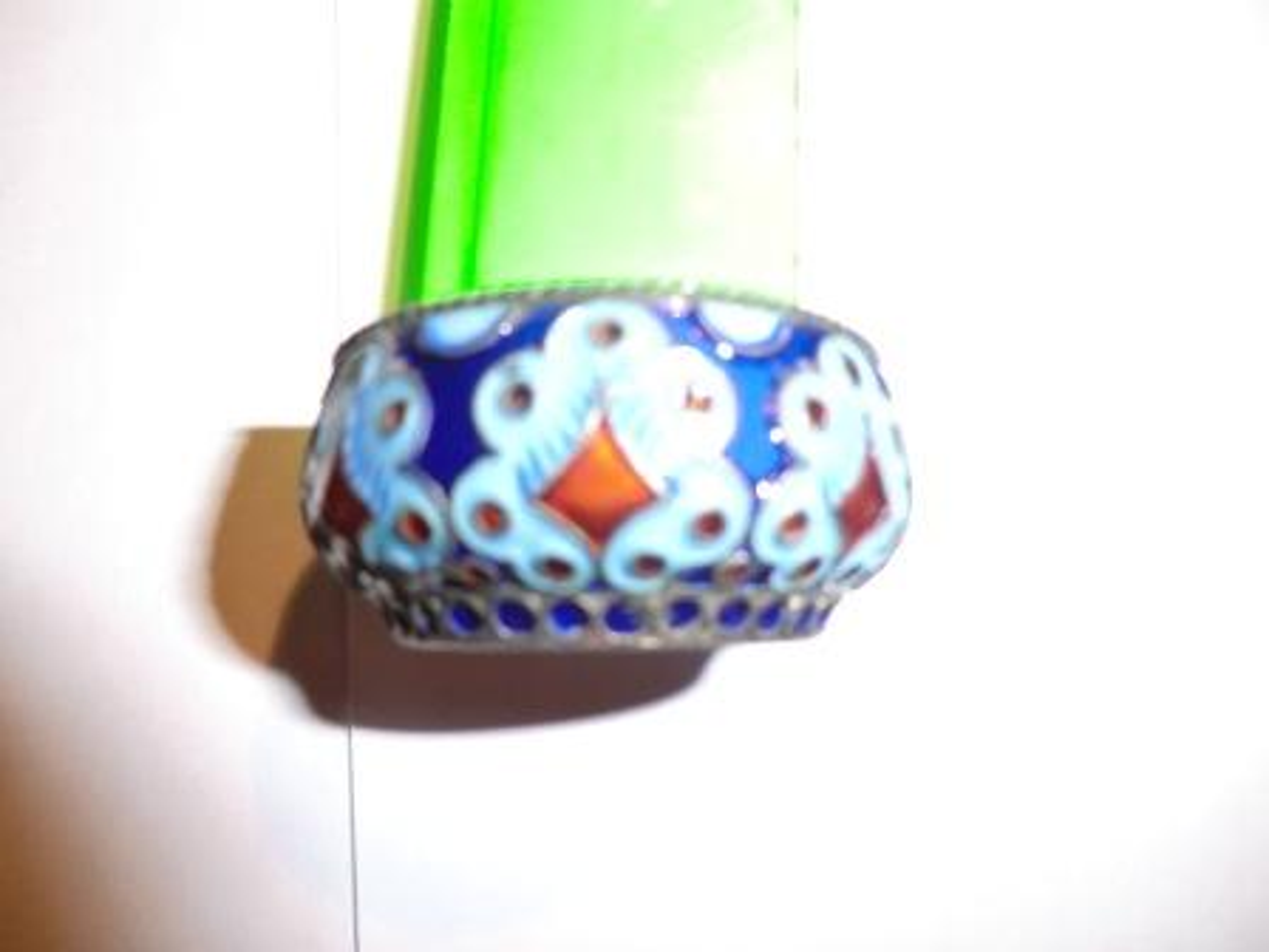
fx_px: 880
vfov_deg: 56.8
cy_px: 476
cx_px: 634
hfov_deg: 71.6
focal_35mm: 24
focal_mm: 4.3
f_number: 3.2
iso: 100
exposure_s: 1/25
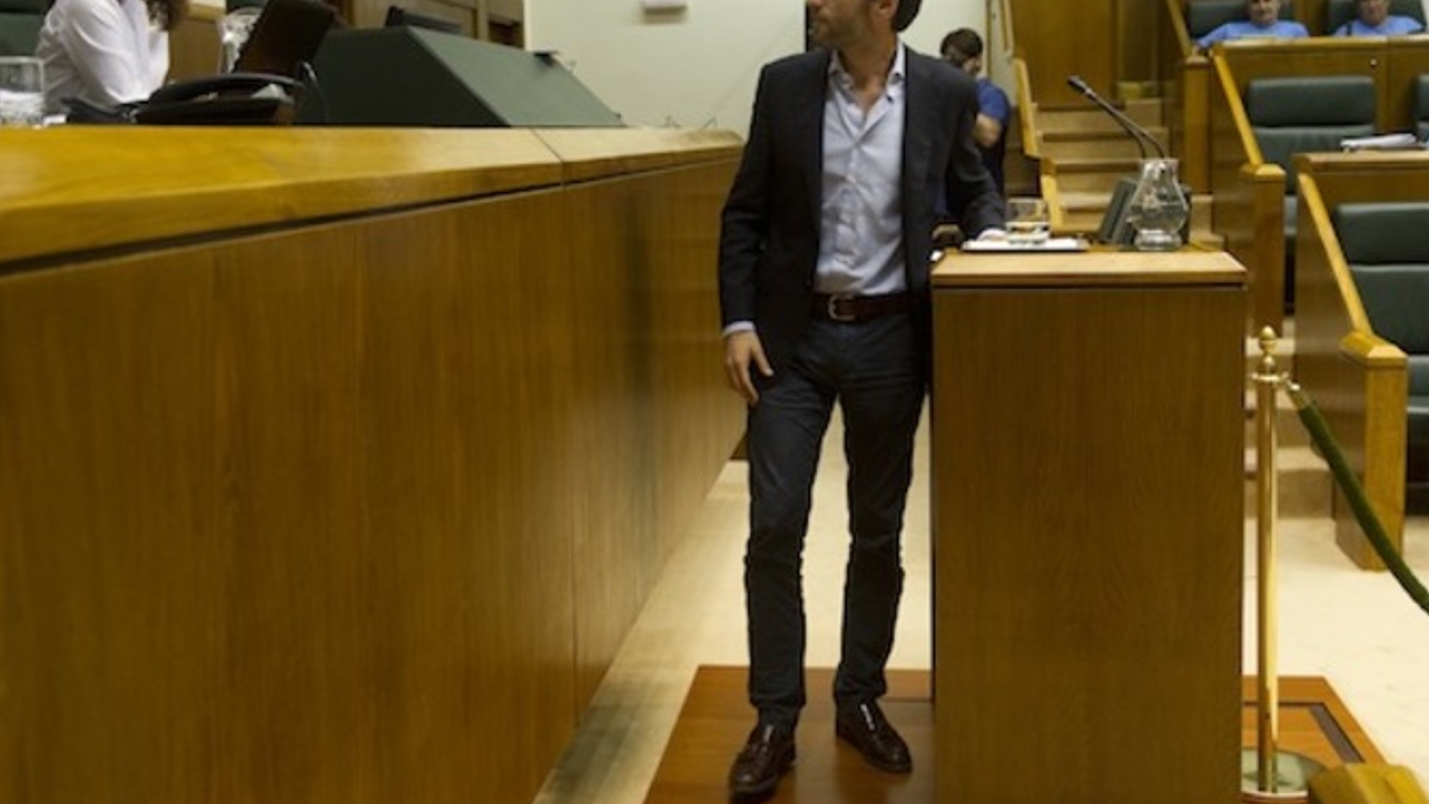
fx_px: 1478
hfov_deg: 51.5
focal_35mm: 39
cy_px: 320
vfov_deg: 30.4
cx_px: 774
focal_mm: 34
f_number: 4
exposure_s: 1/100
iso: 1250
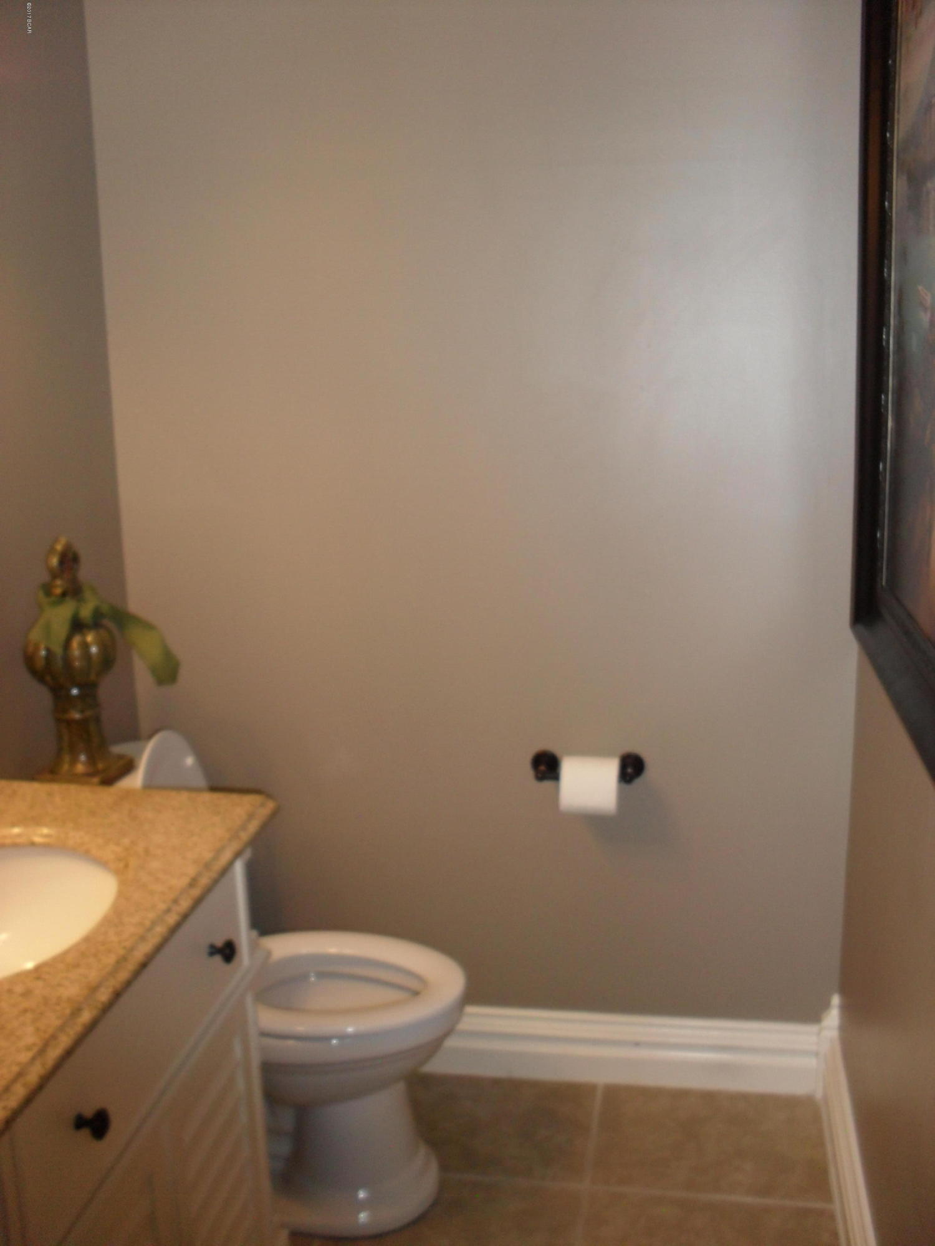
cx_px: 468
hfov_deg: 40.7
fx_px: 1260
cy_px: 623
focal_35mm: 35
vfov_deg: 52.6
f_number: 3.2
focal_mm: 6.3
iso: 200
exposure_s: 1/45
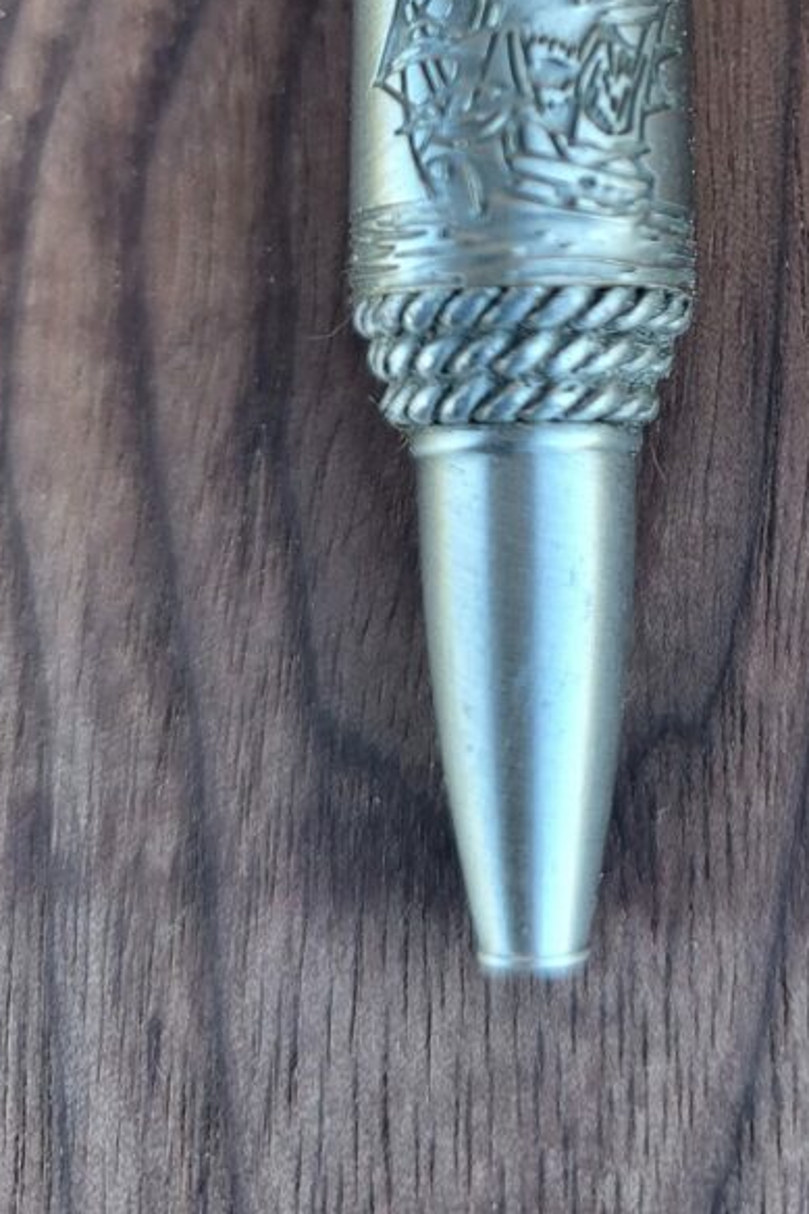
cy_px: 112
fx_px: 1686
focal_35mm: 50
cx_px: 645
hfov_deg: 26.5
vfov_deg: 37.0
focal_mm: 5.4
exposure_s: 1/100
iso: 100
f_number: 1.8
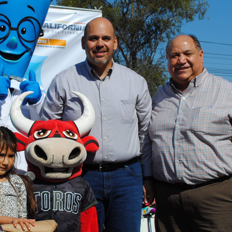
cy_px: 113
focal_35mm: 84
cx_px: 68
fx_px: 637
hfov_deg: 20.5
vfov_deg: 20.7
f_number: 9
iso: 100
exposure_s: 1/320
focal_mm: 29
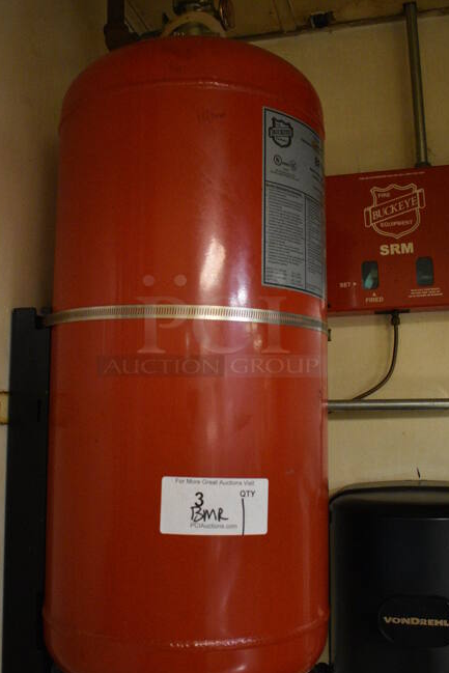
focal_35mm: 38
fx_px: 710
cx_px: 213
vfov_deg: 50.7
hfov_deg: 35.1
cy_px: 323
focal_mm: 18
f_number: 3.5
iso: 3200
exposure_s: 1/30
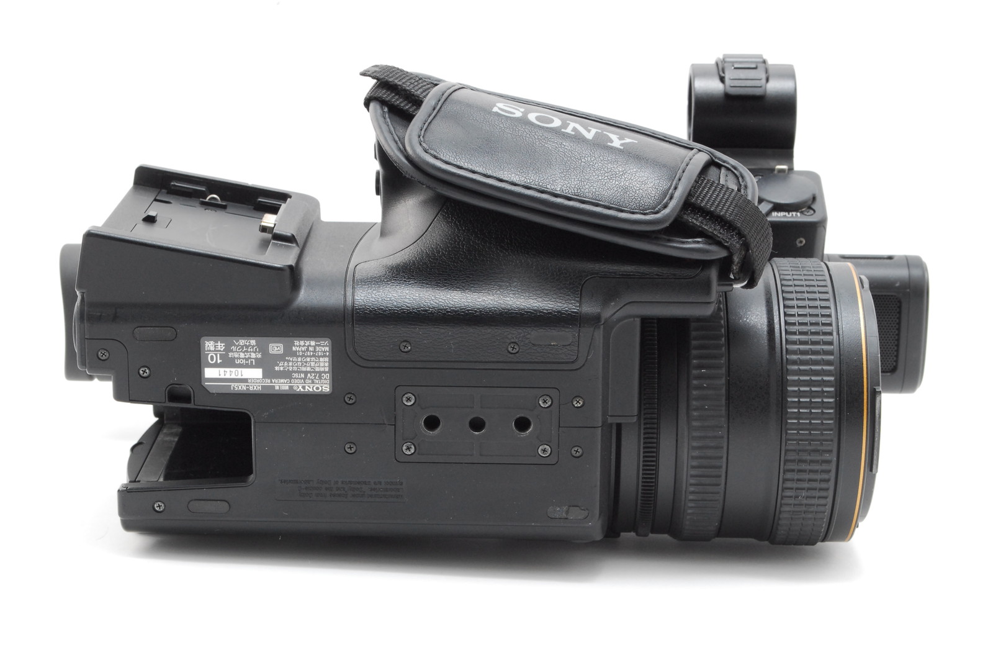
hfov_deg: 24.6
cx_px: 496
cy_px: 332
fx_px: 2278
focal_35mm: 82
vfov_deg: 16.6
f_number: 14
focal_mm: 55
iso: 500
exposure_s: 1/100
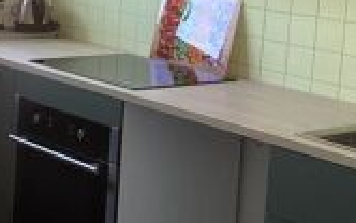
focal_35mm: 95
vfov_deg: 13.6
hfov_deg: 21.0
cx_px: -11
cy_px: -2
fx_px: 922
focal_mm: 3.3
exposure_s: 1/120
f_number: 2.4
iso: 100
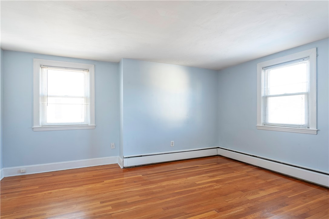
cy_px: 110
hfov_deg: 86.9
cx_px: 164
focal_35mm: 19
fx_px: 174
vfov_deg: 64.5
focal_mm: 19
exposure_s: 1/25
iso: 800
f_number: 11
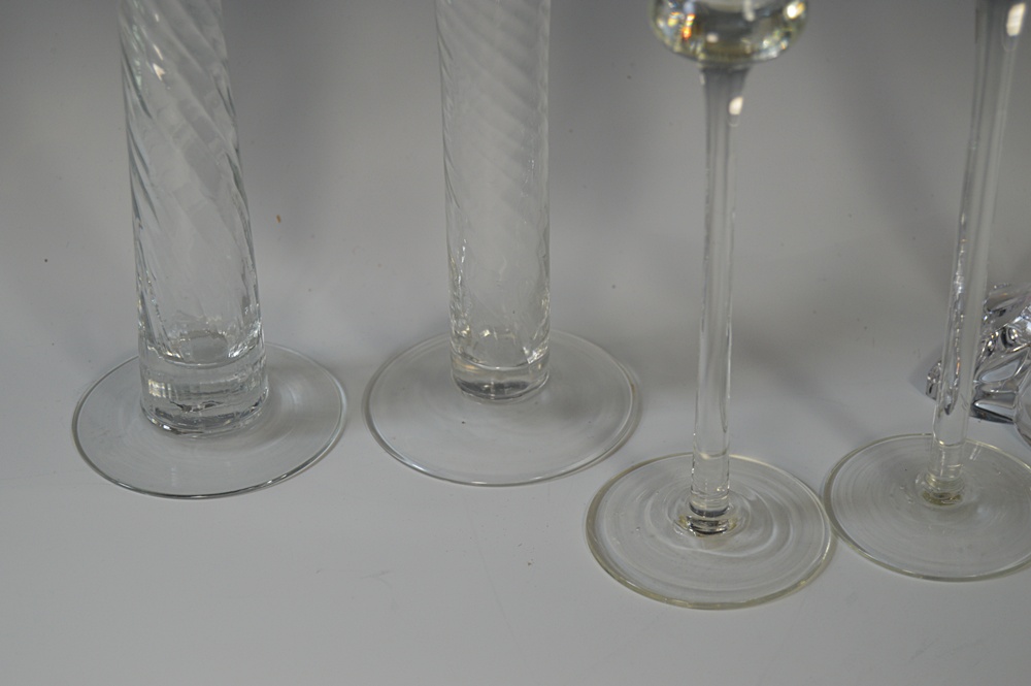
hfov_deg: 26.0
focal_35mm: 78
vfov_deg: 17.5
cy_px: 343
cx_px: 516
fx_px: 2232
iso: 250
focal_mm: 52
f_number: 5.6
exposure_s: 1/125
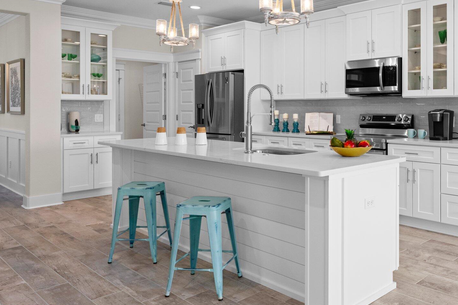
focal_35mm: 33
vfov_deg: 39.7
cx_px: 312
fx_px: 420
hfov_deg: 55.8
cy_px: 111
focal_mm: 23
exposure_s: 1/30
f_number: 9
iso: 500
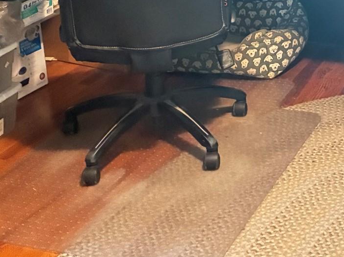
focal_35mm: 76
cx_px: 337
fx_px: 755
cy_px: -88
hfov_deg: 24.6
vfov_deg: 17.9
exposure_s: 1/15
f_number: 1.64
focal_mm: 4.2
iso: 800
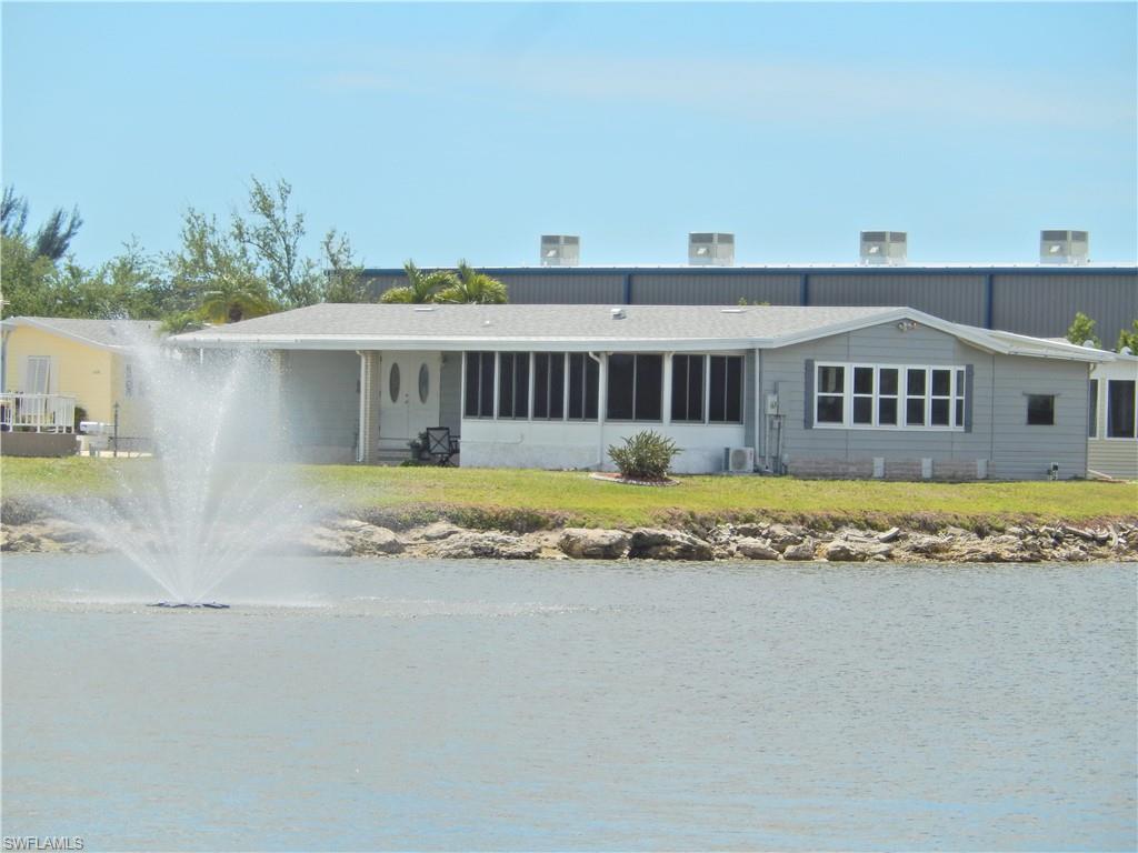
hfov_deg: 8.3
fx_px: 7857
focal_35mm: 239
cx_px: 569
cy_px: 426
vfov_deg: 6.2
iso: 125
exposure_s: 1/640
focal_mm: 42.8
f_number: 5.8
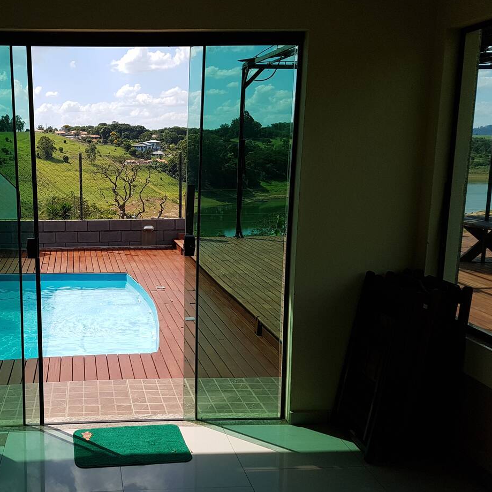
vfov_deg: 46.0
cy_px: 249
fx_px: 579
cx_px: 117
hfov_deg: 44.4
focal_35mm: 36
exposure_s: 1/2584
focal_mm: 4.2
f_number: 1.7
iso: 50
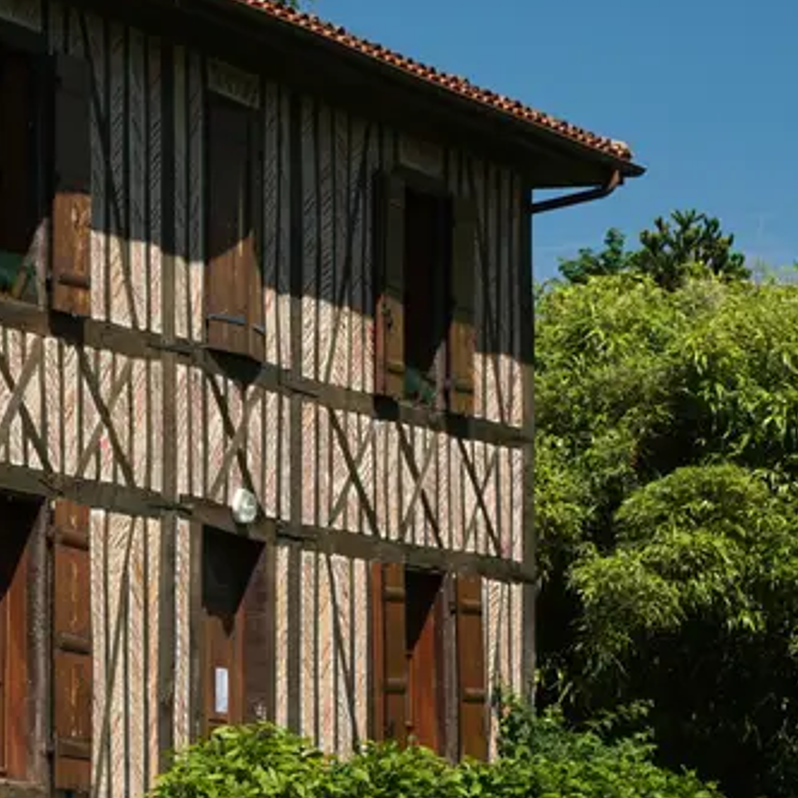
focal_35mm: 184
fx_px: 4799
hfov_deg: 9.2
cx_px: -501
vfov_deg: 9.5
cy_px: 141
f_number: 11
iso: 160
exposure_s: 1/80
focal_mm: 40
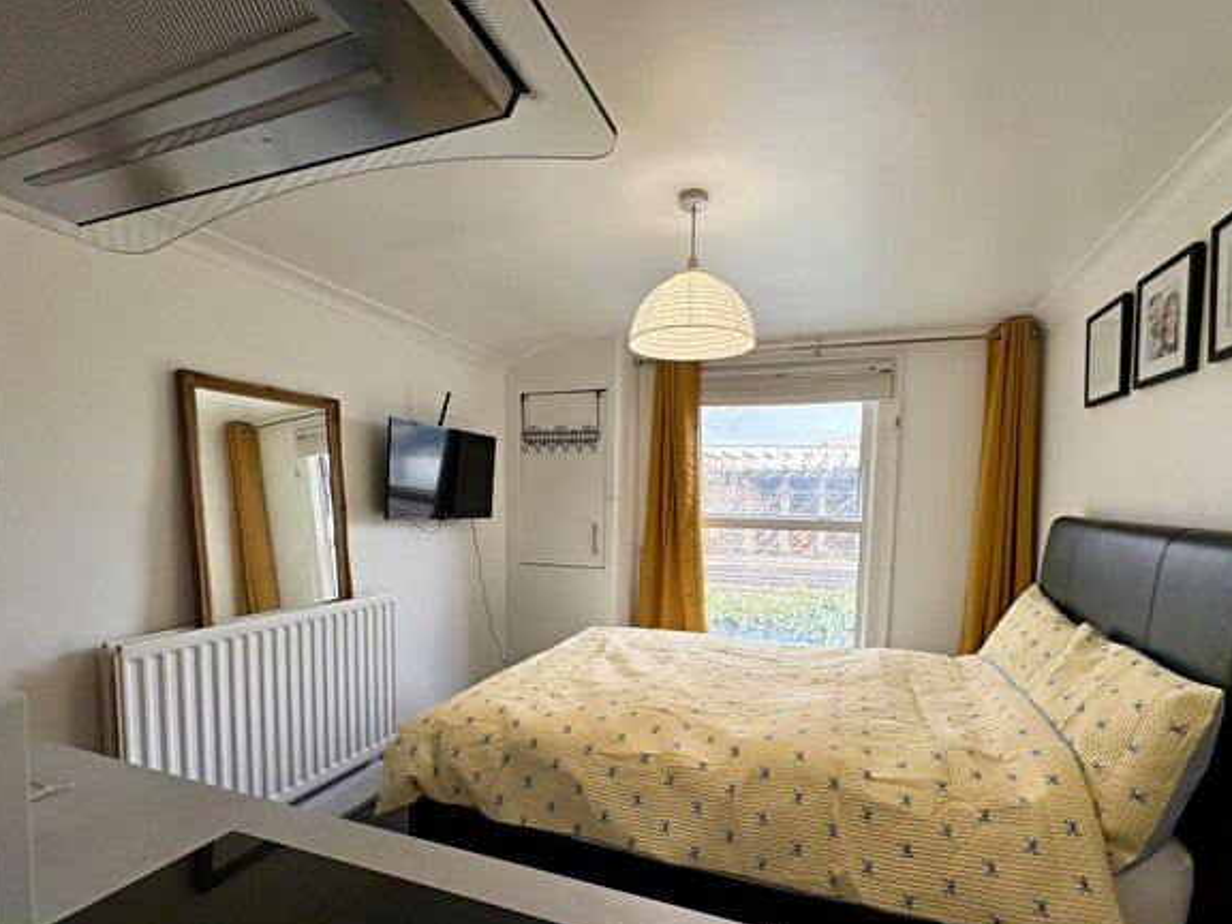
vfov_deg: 74.1
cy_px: 542
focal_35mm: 17
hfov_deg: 91.0
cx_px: 635
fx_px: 605
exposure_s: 1/148
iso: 64
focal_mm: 2.22
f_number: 2.2
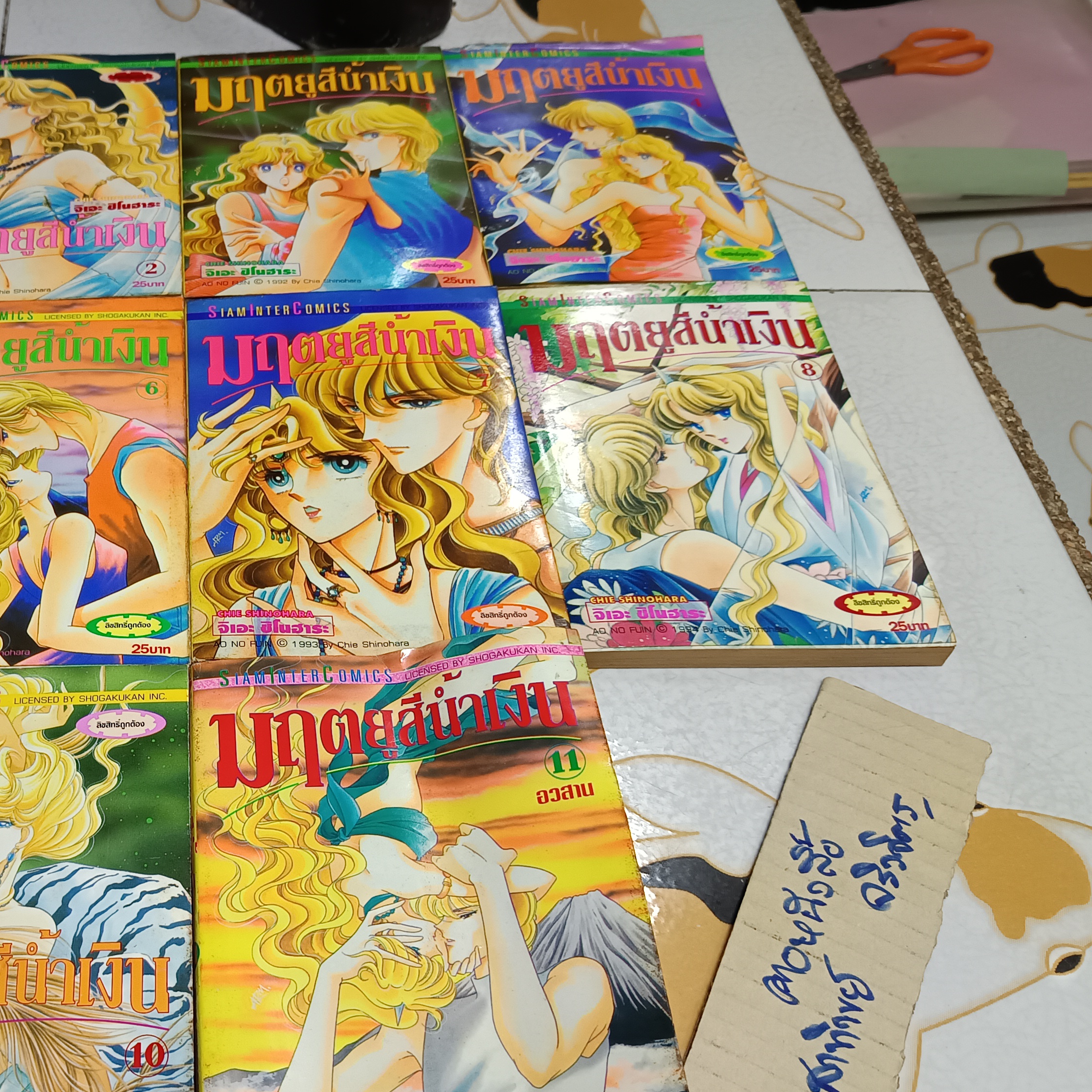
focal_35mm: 38
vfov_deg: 43.7
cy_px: 646
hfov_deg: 41.5
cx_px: 185
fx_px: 1356
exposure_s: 1/33.3
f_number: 1.7
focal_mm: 5.31
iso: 904
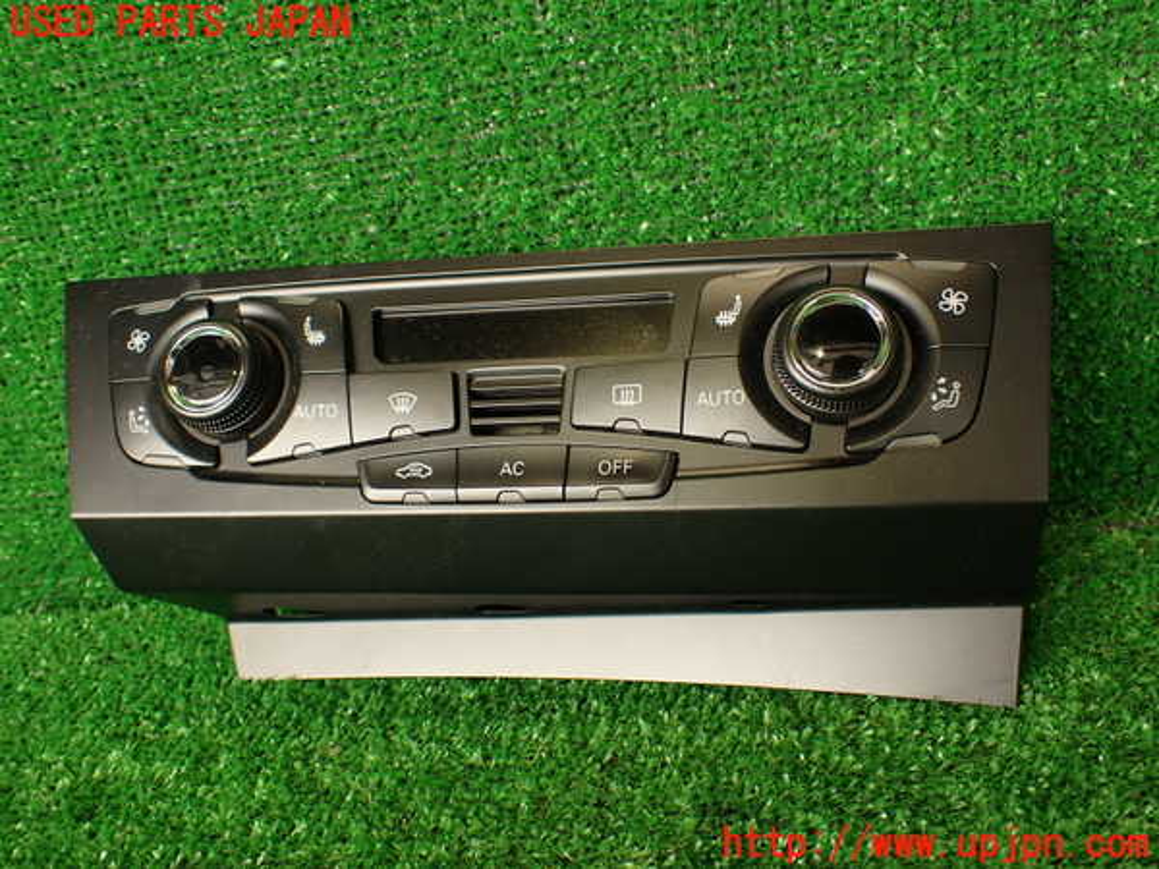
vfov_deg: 44.2
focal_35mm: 32
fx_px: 1071
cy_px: 434
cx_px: 580
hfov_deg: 56.8
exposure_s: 1/60
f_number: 2.4
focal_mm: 5.79
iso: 200
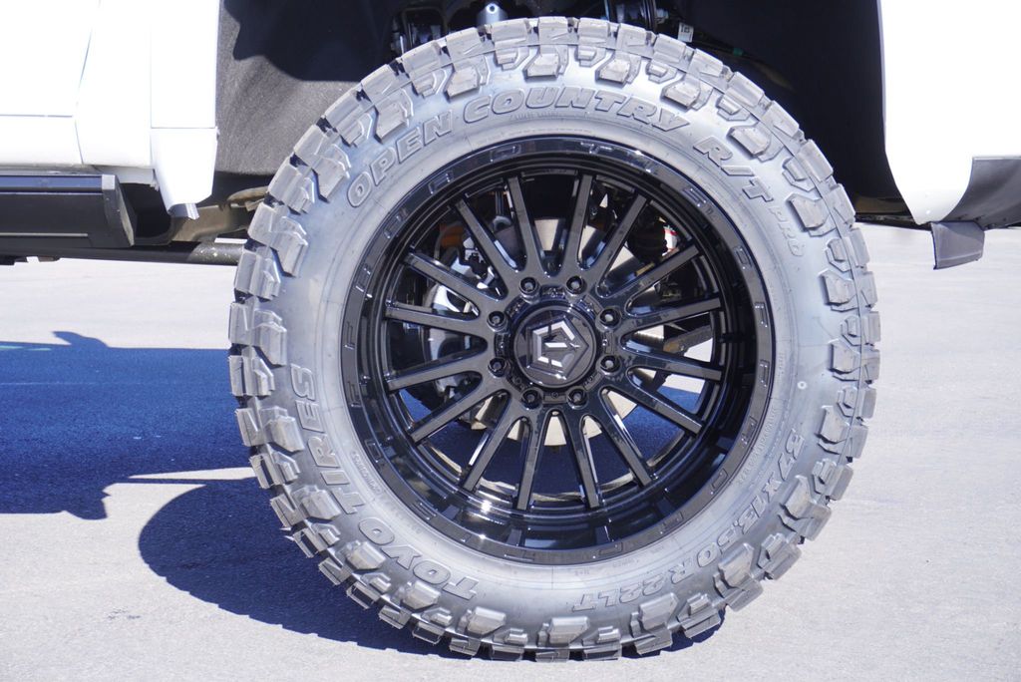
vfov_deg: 24.4
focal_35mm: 56
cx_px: 510
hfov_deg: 35.9
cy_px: 341
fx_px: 1575
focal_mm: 37
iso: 100
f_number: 7.1
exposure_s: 1/80
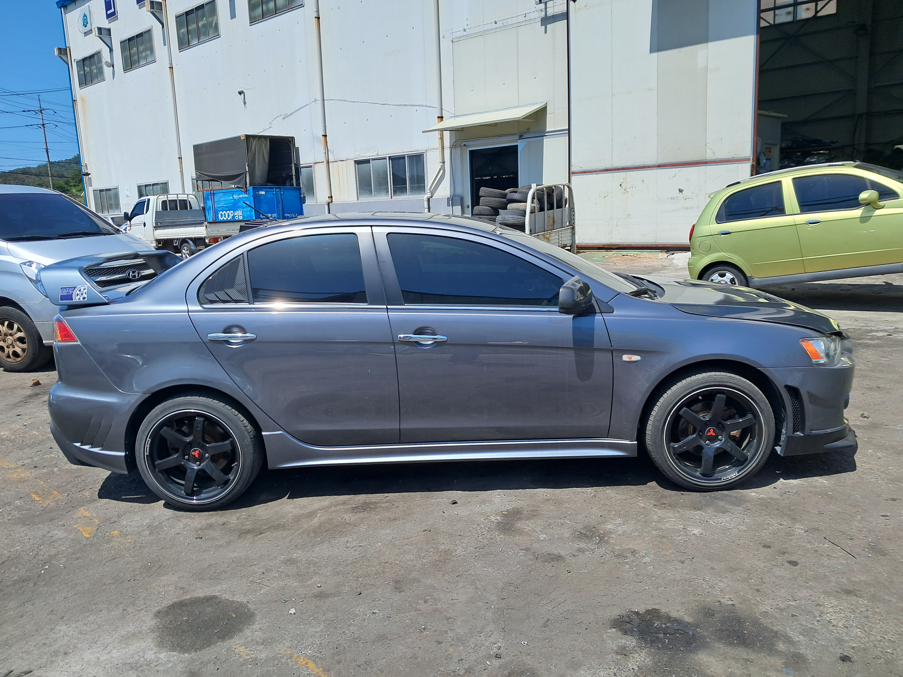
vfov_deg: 51.4
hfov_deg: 65.3
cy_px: 338
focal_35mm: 27
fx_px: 704
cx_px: 452
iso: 50
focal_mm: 4
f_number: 1.8
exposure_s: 1/1000
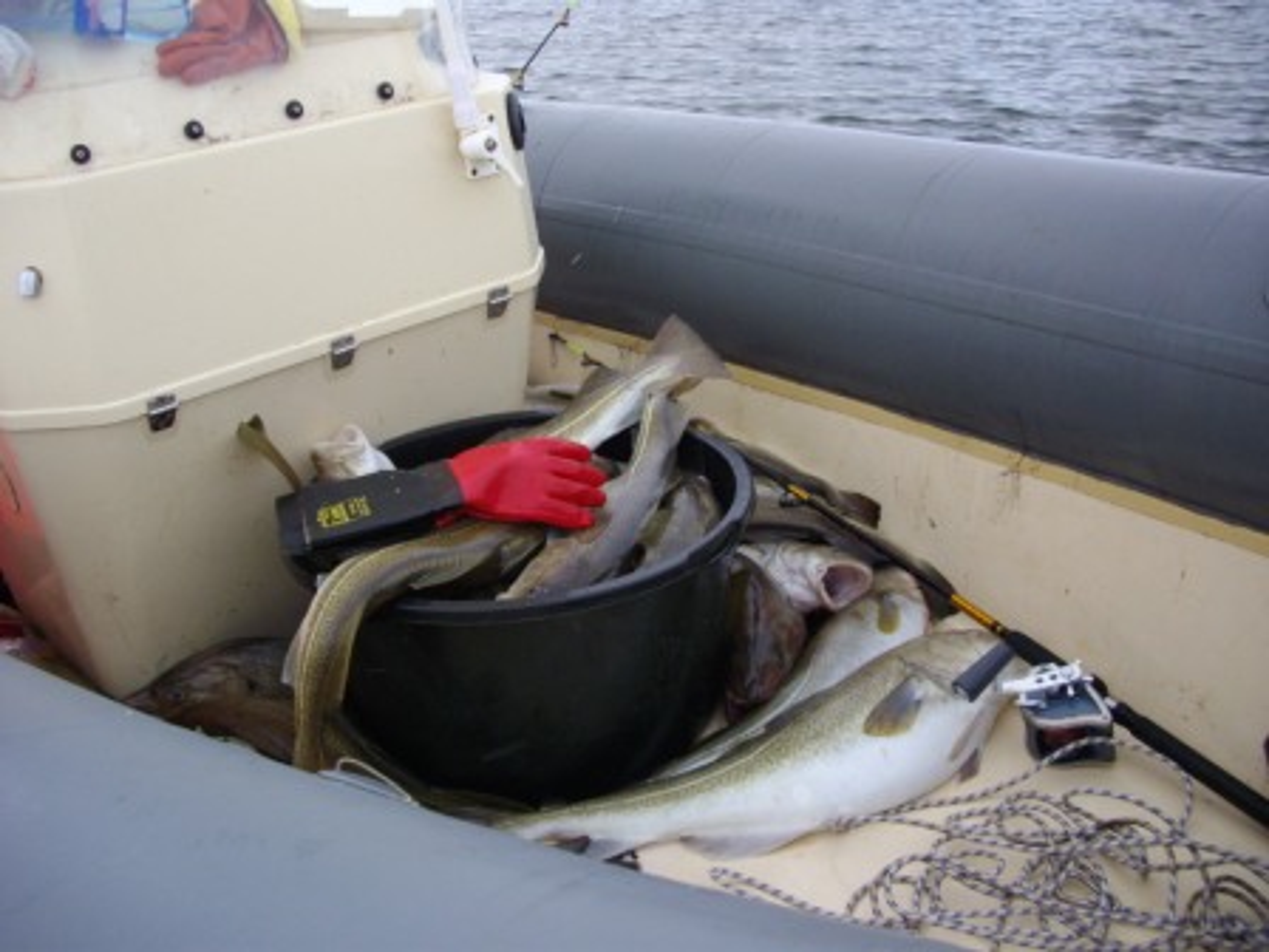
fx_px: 1356
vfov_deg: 38.7
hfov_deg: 50.1
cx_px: 634
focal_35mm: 37
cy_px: 476
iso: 129
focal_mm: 6.2
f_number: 2.8
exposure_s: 1/125
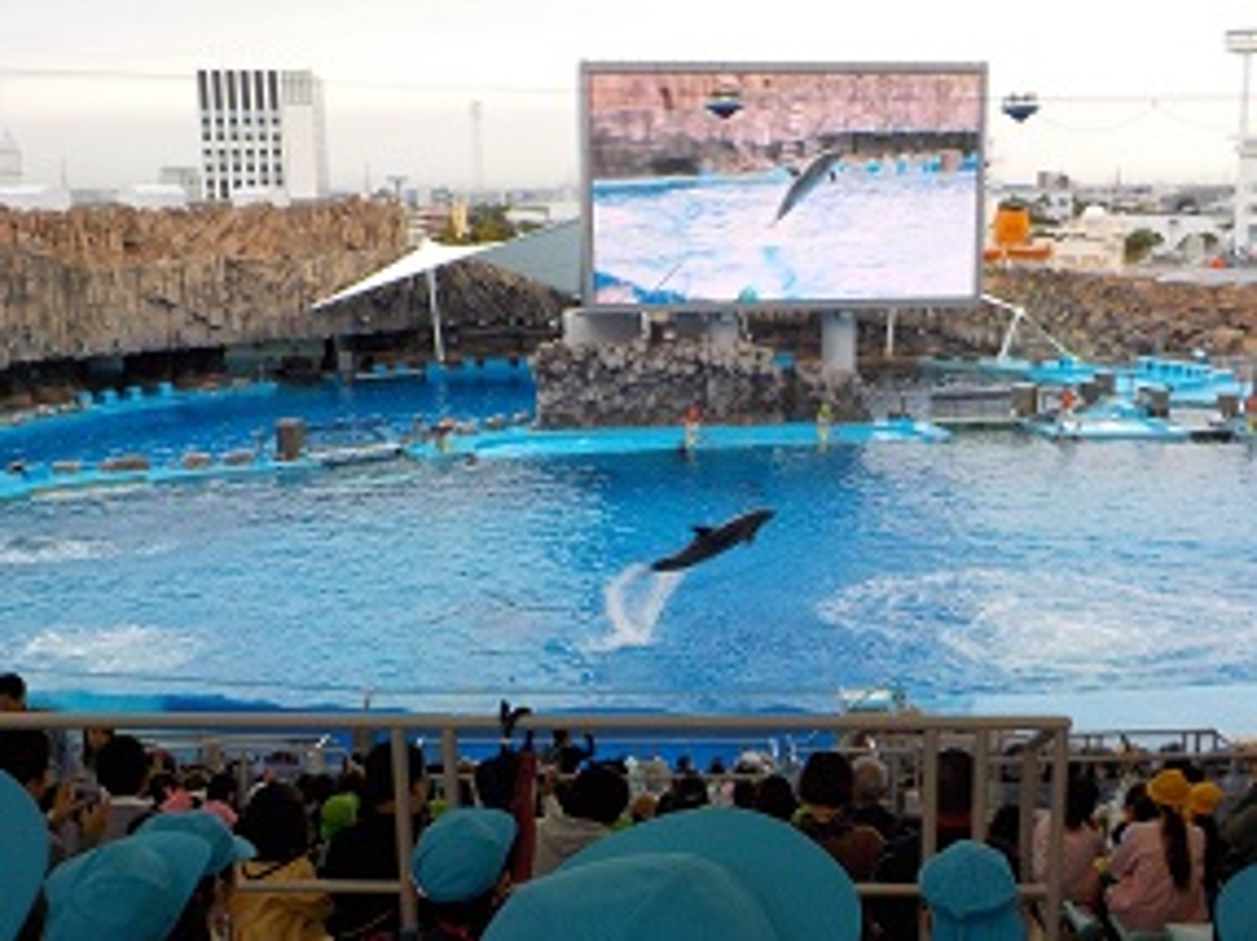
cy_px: 558
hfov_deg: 44.7
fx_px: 1524
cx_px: 721
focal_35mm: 42
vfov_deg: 34.2
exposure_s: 1/200
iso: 125
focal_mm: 4.1
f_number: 3.3
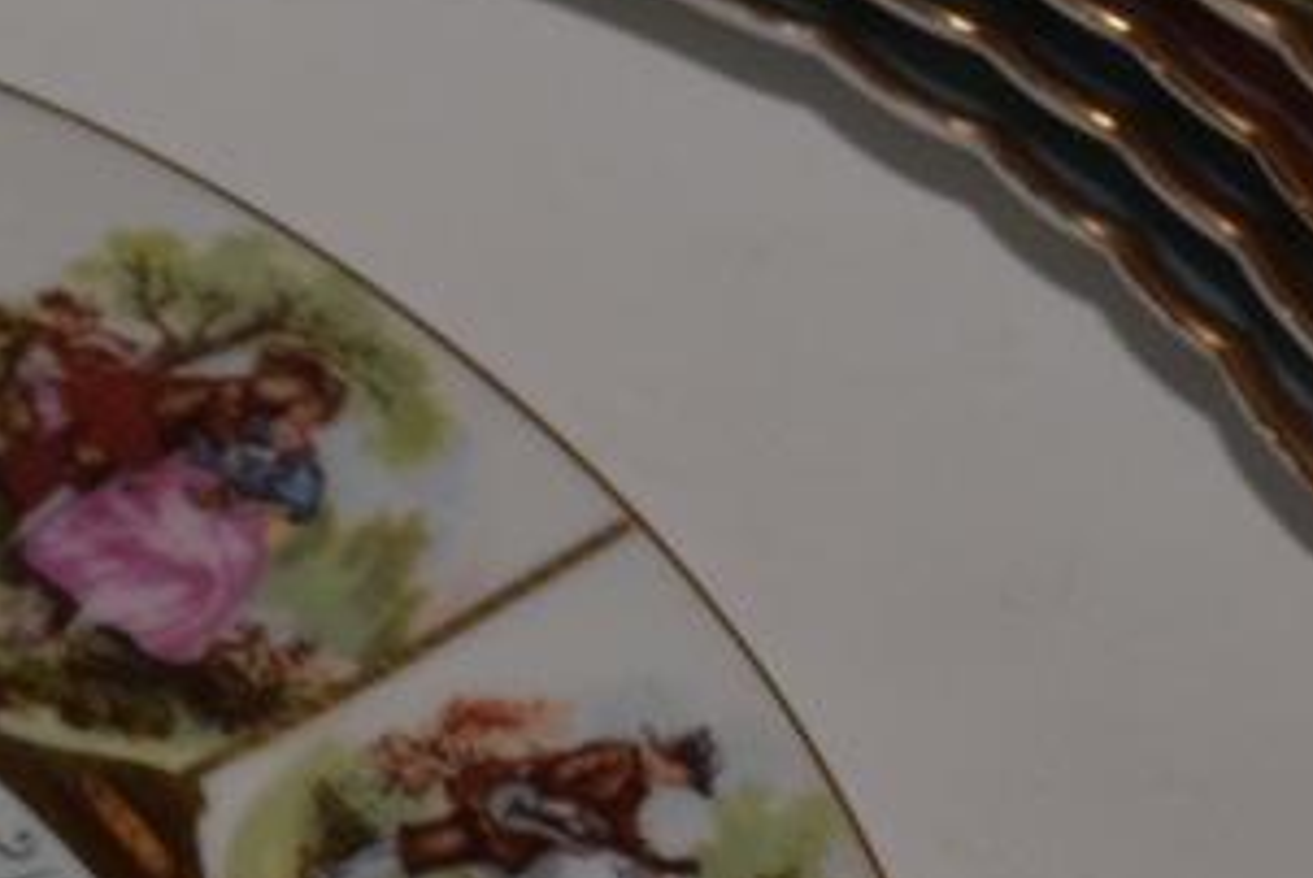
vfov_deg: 5.3
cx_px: -826
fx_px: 9419
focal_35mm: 258
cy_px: 1384
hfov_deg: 7.8
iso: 800
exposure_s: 1/100
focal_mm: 52
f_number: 5.6
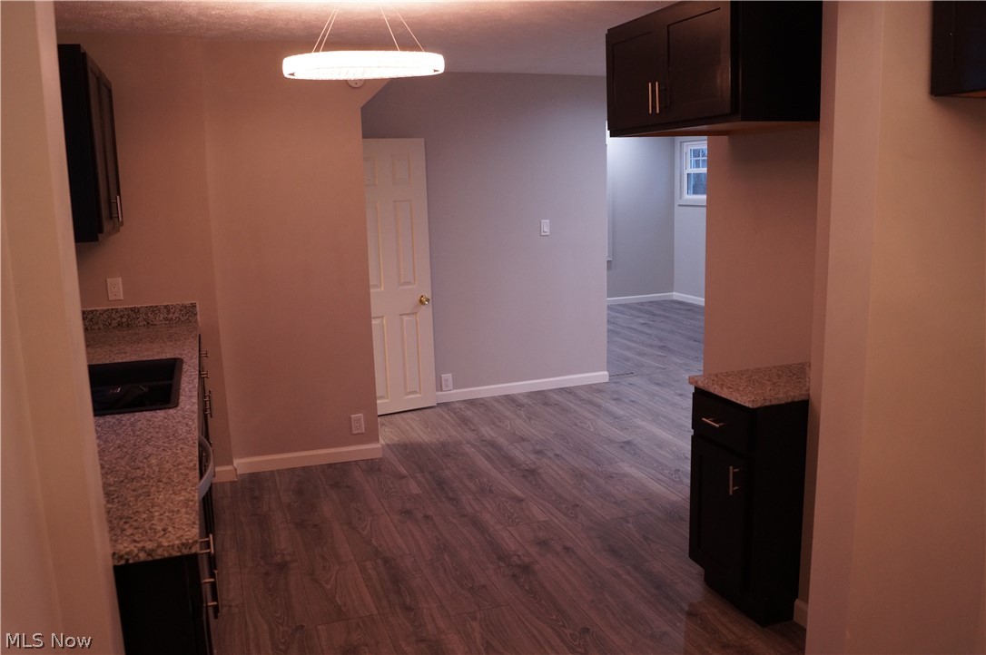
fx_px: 739
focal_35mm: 27
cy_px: 328
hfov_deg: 67.4
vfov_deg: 47.8
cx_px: 493
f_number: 4
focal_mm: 18
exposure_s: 1/60
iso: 800
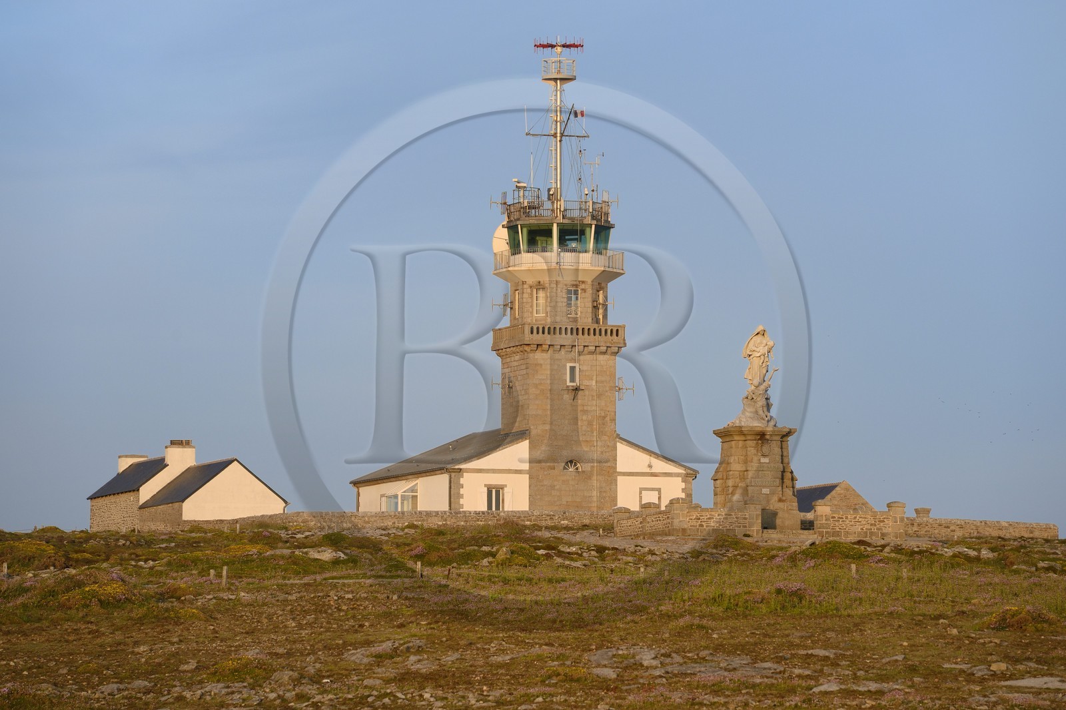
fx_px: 5921
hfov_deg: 10.3
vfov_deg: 6.9
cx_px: 533
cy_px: 355
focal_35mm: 200
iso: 200
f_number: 6.3
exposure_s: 1/320
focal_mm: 200
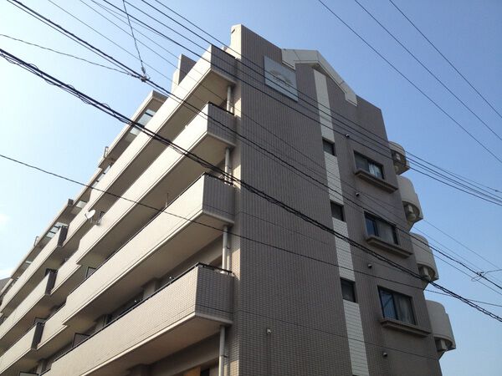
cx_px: 251
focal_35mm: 35
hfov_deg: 52.6
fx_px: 508
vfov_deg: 40.7
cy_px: 188
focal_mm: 4.28
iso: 50
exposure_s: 1/1346
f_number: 2.4
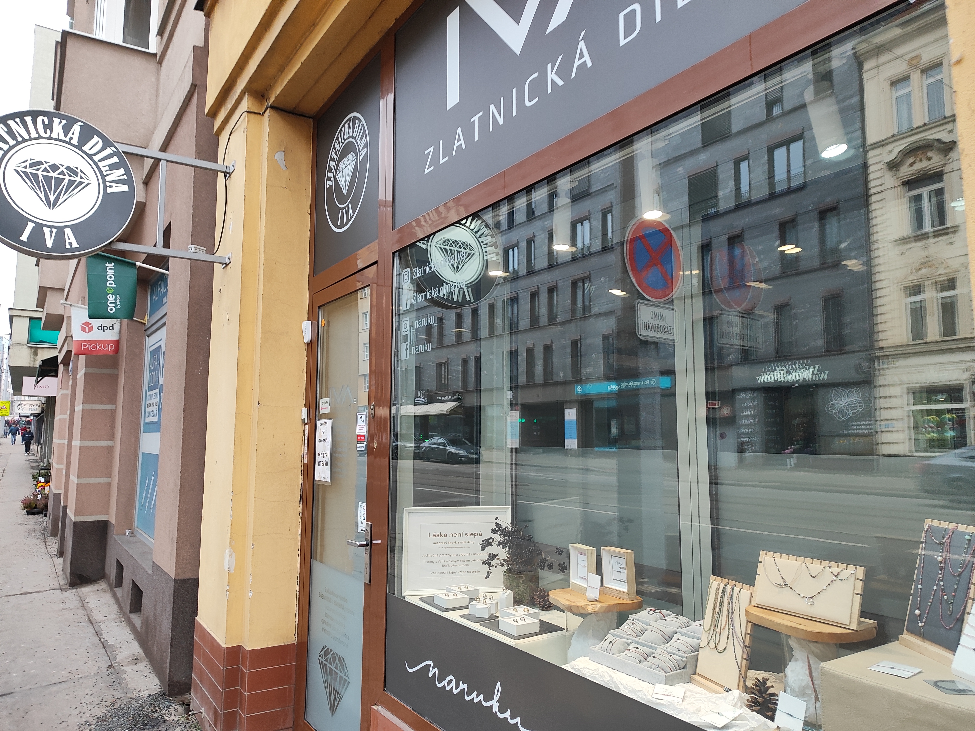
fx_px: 676
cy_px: 366
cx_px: 488
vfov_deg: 56.8
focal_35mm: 24
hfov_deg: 71.6
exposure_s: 1/100
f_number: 1.89
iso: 208
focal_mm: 5.89
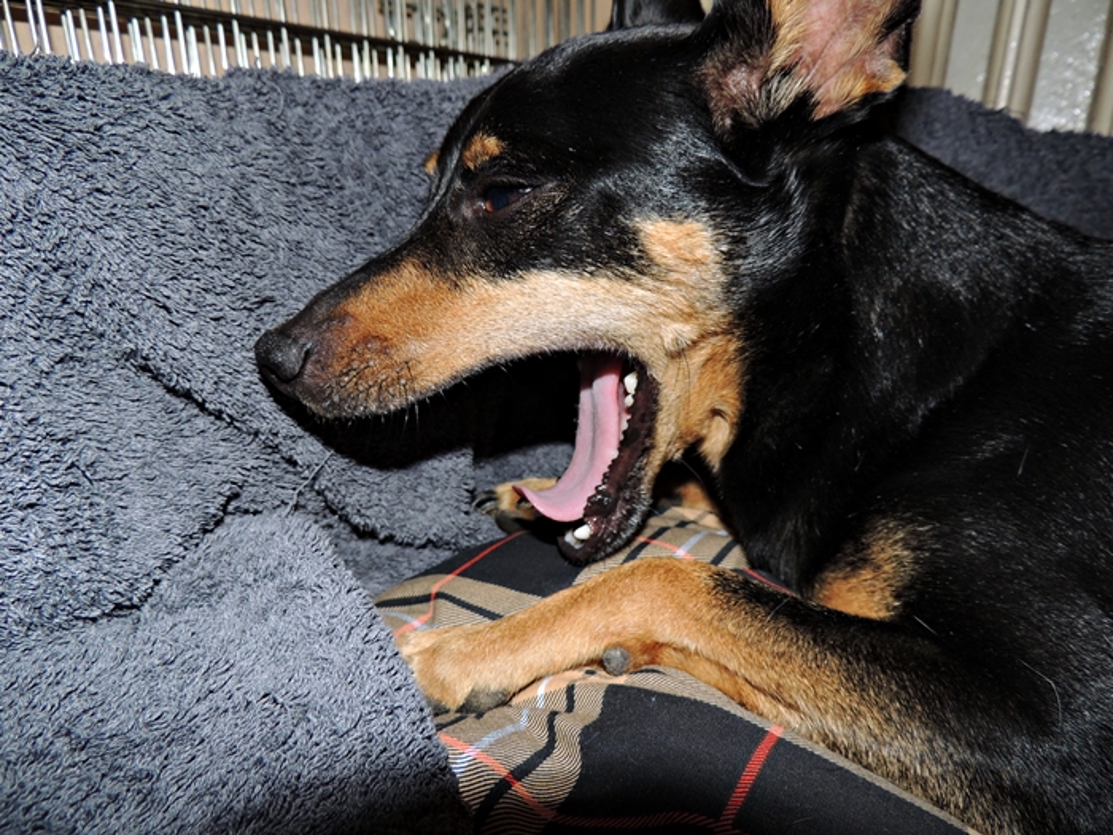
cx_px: 556
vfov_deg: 56.8
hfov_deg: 71.6
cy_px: 418
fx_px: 772
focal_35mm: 24
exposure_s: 1/30
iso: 140
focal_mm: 4.3
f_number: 3
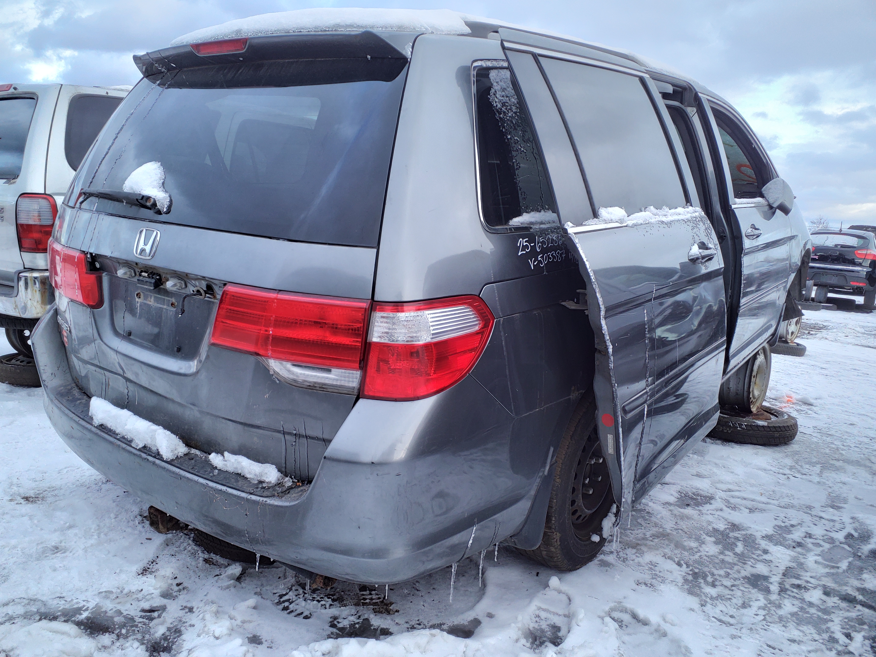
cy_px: 328
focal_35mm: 26
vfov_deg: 53.1
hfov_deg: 67.3
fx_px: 658
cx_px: 438
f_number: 1.9
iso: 64
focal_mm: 3.58
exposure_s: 1/60
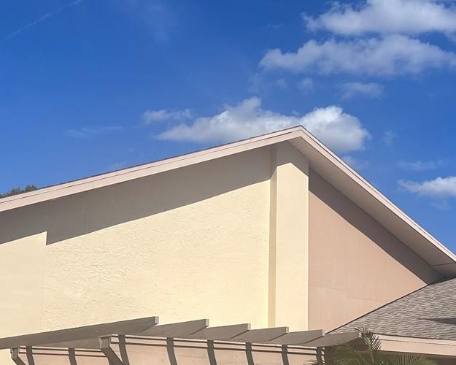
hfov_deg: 29.1
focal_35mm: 65
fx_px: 877
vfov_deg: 23.4
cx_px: 239
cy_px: 241
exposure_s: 1/8000
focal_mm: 5.7
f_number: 1.5
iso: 50
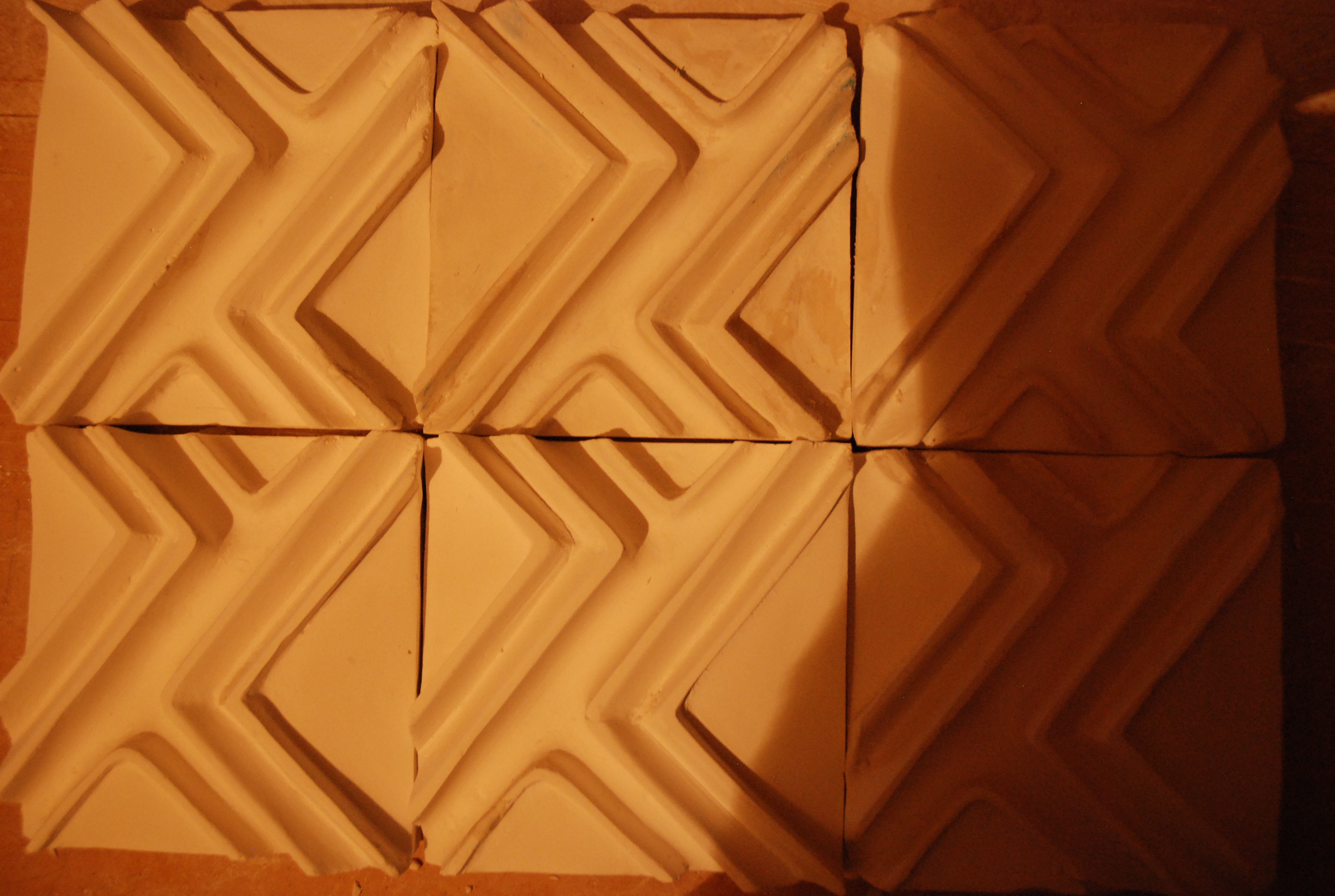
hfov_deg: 53.0
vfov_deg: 37.0
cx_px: 668
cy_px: 448
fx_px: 1338
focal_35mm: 36
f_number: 3.8
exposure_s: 1/30
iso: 1250
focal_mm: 24
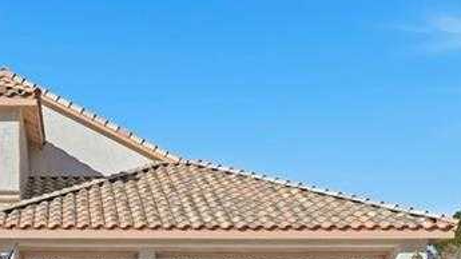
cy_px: 272
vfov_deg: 19.2
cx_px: 63
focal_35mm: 61
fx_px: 740
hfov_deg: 33.1
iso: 64
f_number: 10
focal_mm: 19.5
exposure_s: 1/1250
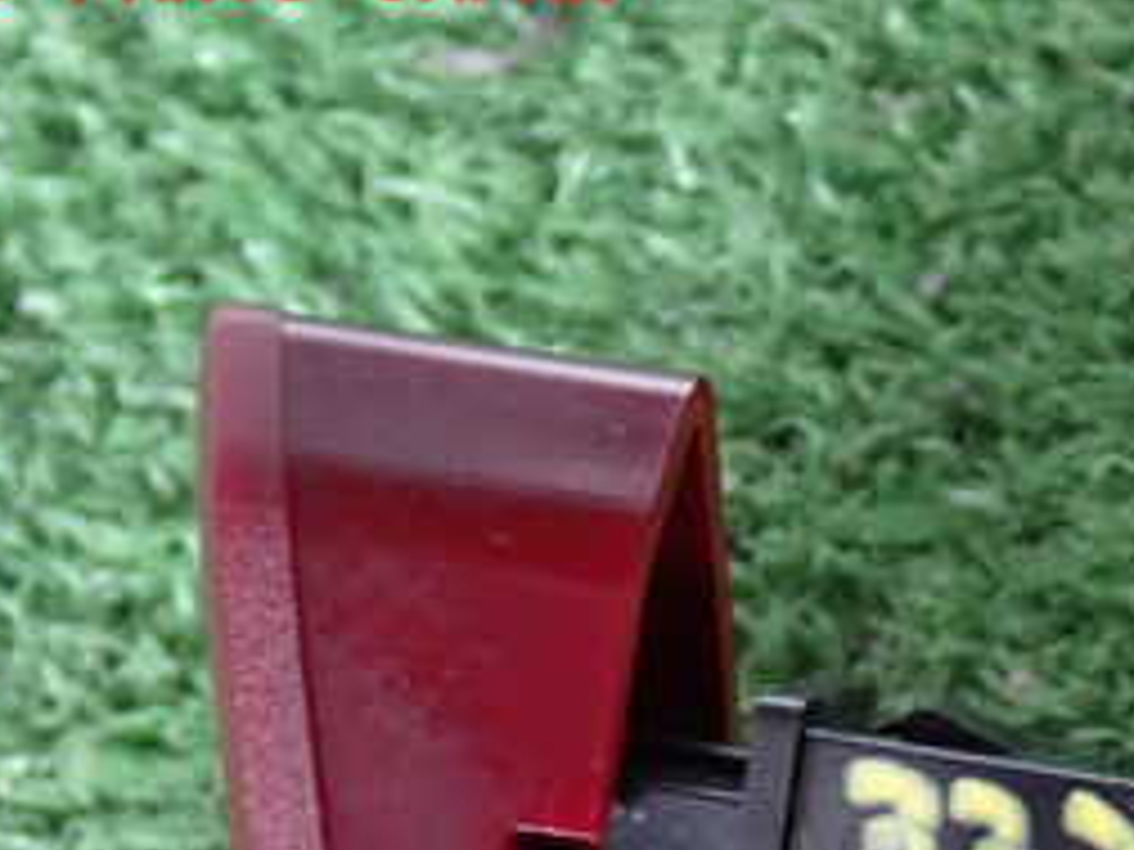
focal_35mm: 119
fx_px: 3898
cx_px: 1148
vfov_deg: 12.3
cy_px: 926
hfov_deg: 16.2
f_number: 3.2
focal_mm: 9.01
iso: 800
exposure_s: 1/30
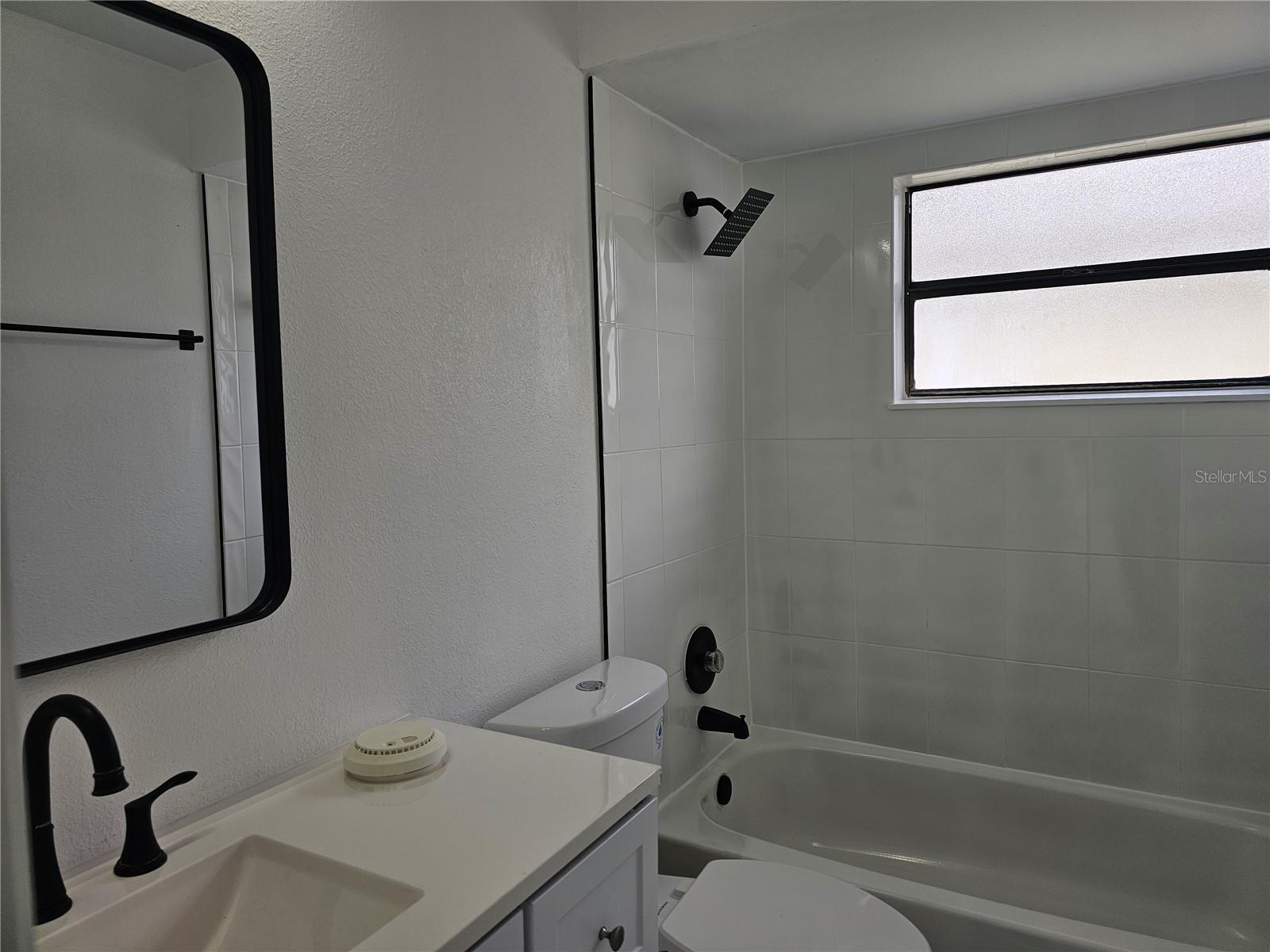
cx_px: 635
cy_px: 476
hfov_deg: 73.9
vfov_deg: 58.9
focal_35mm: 23
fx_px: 844
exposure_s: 1/120
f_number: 1.7
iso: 16
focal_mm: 6.3
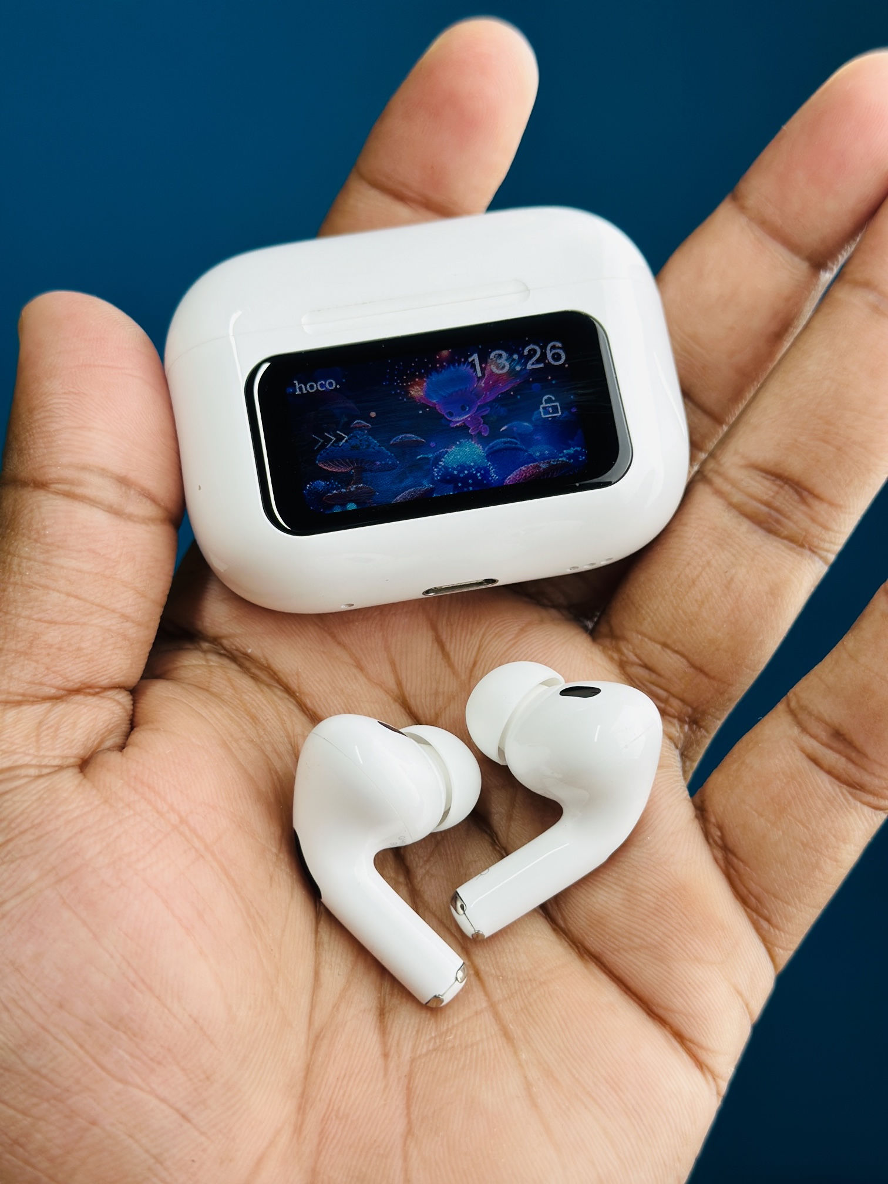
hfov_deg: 30.3
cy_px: 592
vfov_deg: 39.7
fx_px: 1642
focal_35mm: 48
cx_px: 444
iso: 80
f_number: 1.78
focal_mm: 6.86
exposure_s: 1/185
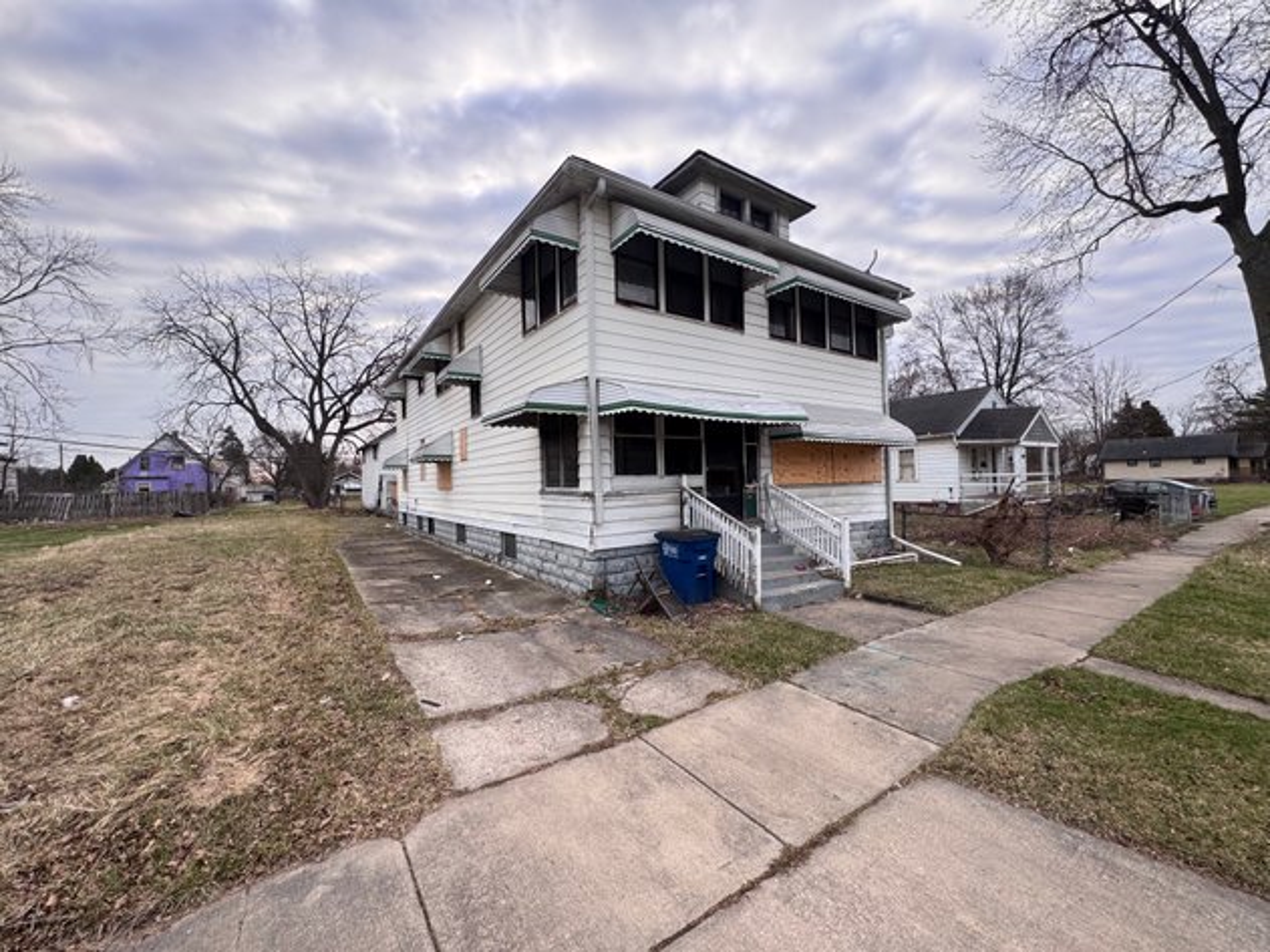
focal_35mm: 14
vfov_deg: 85.7
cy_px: 476
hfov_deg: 102.1
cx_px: 635
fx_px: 514
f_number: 2.2
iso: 40
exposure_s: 1/173
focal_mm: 2.22
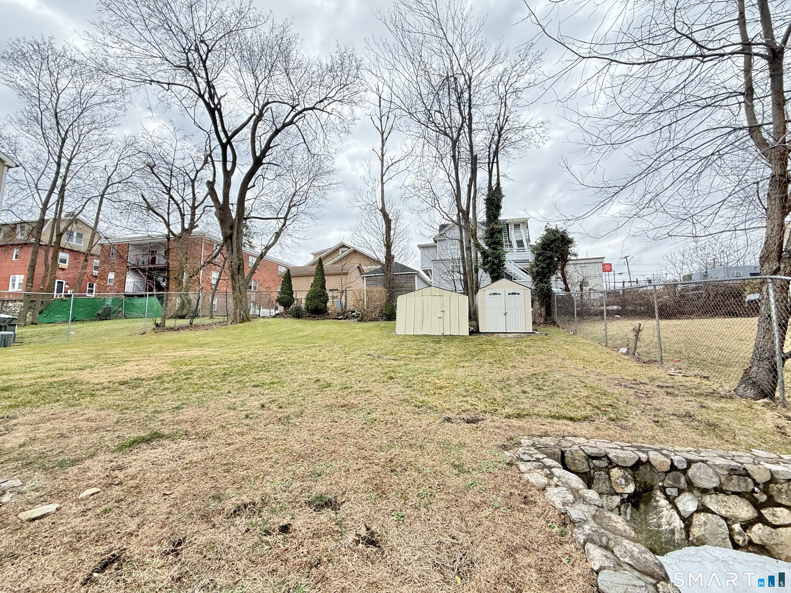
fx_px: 320
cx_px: 396
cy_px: 296
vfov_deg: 85.7
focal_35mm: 14
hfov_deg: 102.1
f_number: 2.2
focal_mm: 2.22
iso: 64
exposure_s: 1/151
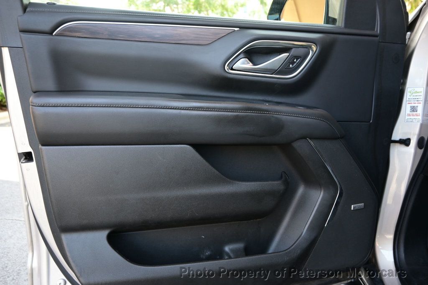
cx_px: 214
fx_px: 285
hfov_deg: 73.8
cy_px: 142
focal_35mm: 24
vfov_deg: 53.1
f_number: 3.5
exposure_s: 1/30
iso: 100
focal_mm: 16
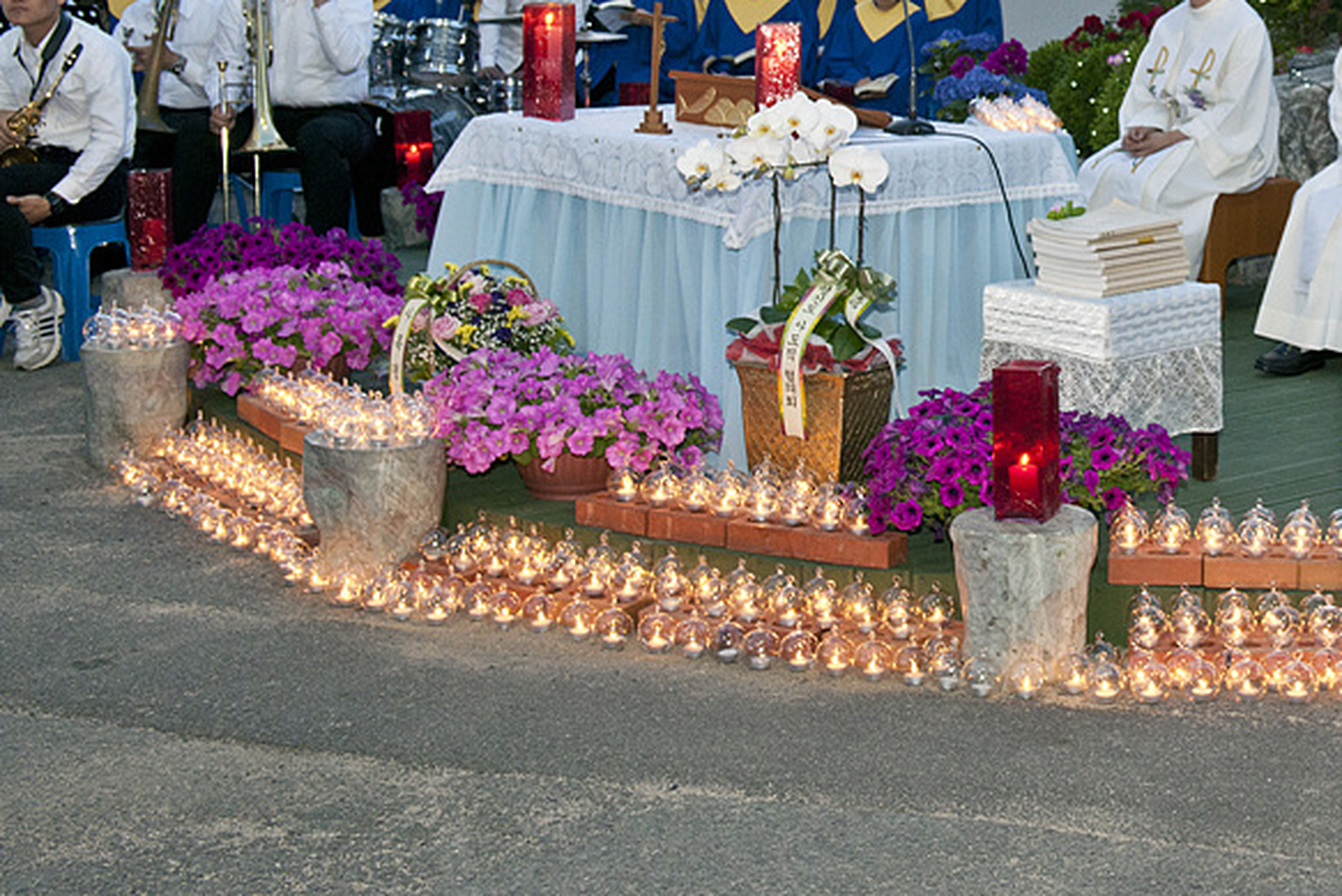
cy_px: 83
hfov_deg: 27.5
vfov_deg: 19.1
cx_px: 1284
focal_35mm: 70
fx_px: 2610
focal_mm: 34
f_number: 6.3
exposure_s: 1/60
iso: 640
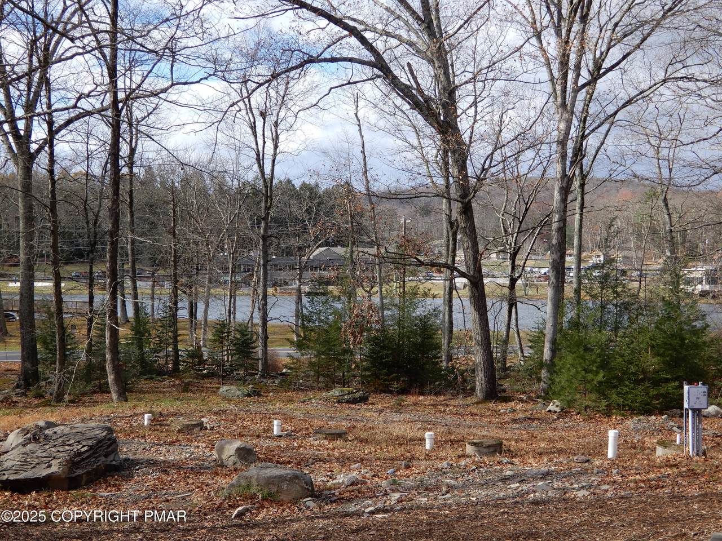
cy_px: 270
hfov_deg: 42.1
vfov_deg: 32.2
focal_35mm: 45
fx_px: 939
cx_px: 361
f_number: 4
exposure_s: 1/400
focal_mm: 8
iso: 80
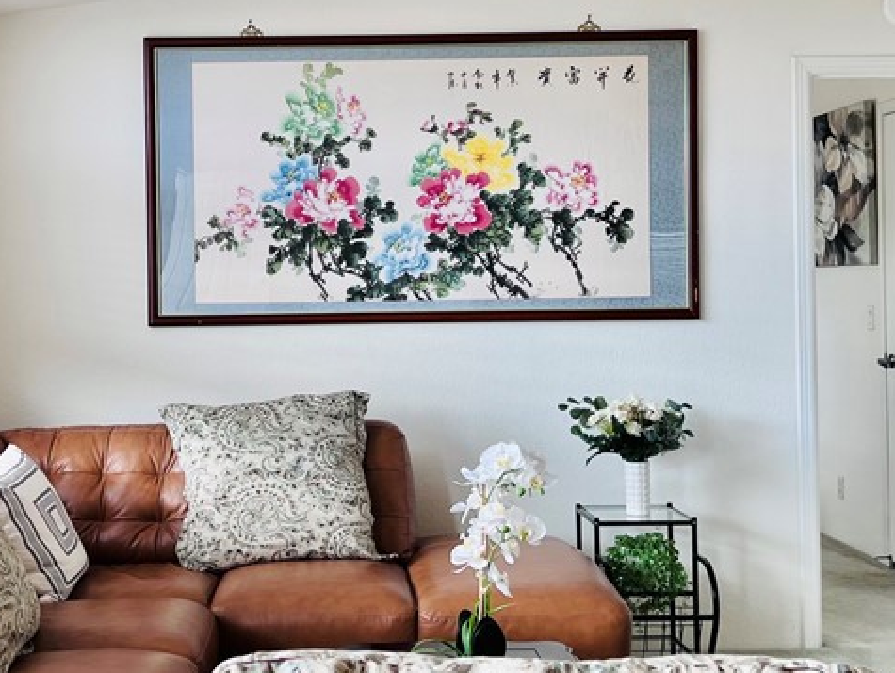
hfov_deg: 34.2
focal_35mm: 56
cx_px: 337
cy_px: 290
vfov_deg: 26.1
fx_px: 1449
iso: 32
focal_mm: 5.7
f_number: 1.5
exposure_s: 1/126
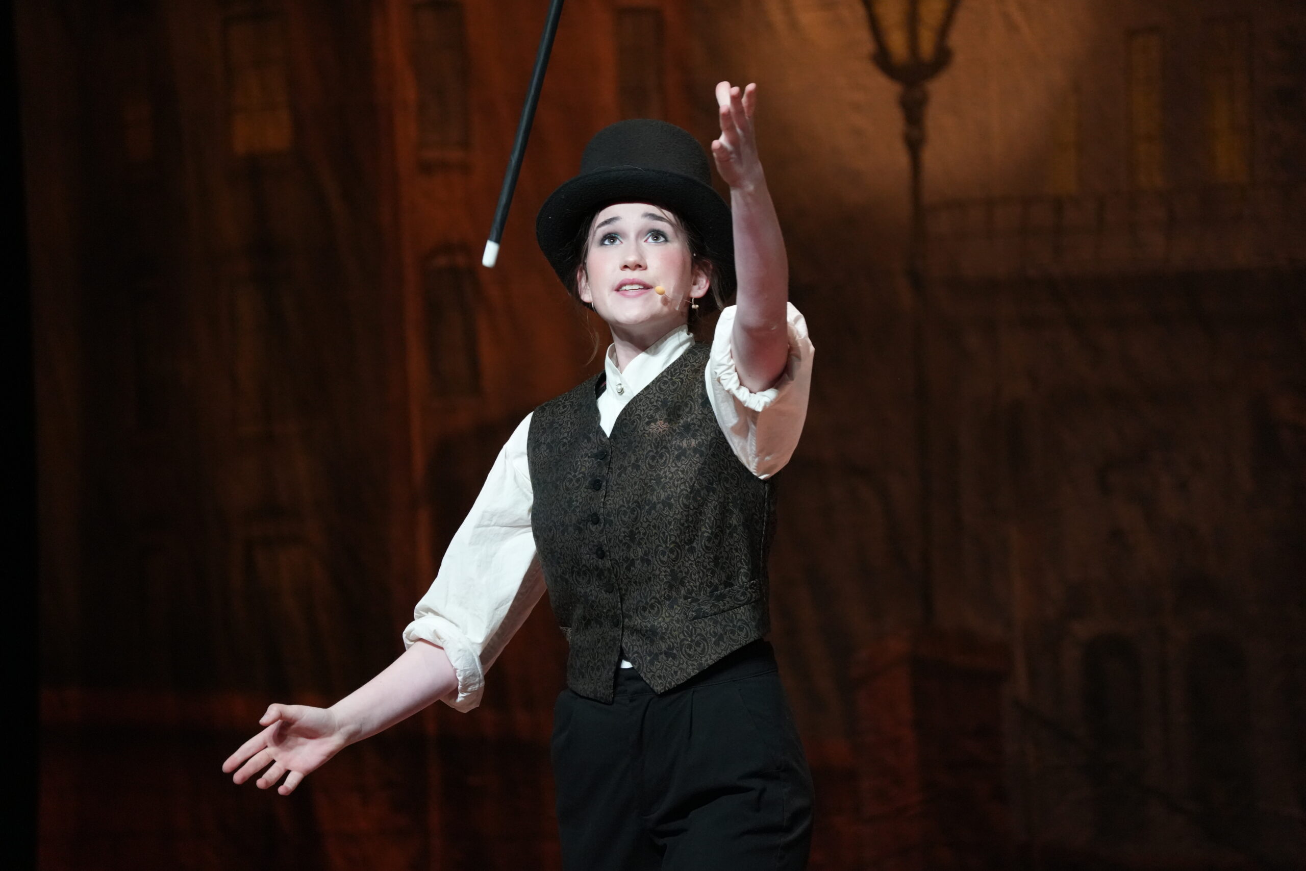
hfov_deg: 7.5
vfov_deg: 5.0
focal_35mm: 273
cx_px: 653
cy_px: 436
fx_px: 9904
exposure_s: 1/320
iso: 6400
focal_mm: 273
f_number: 6.3
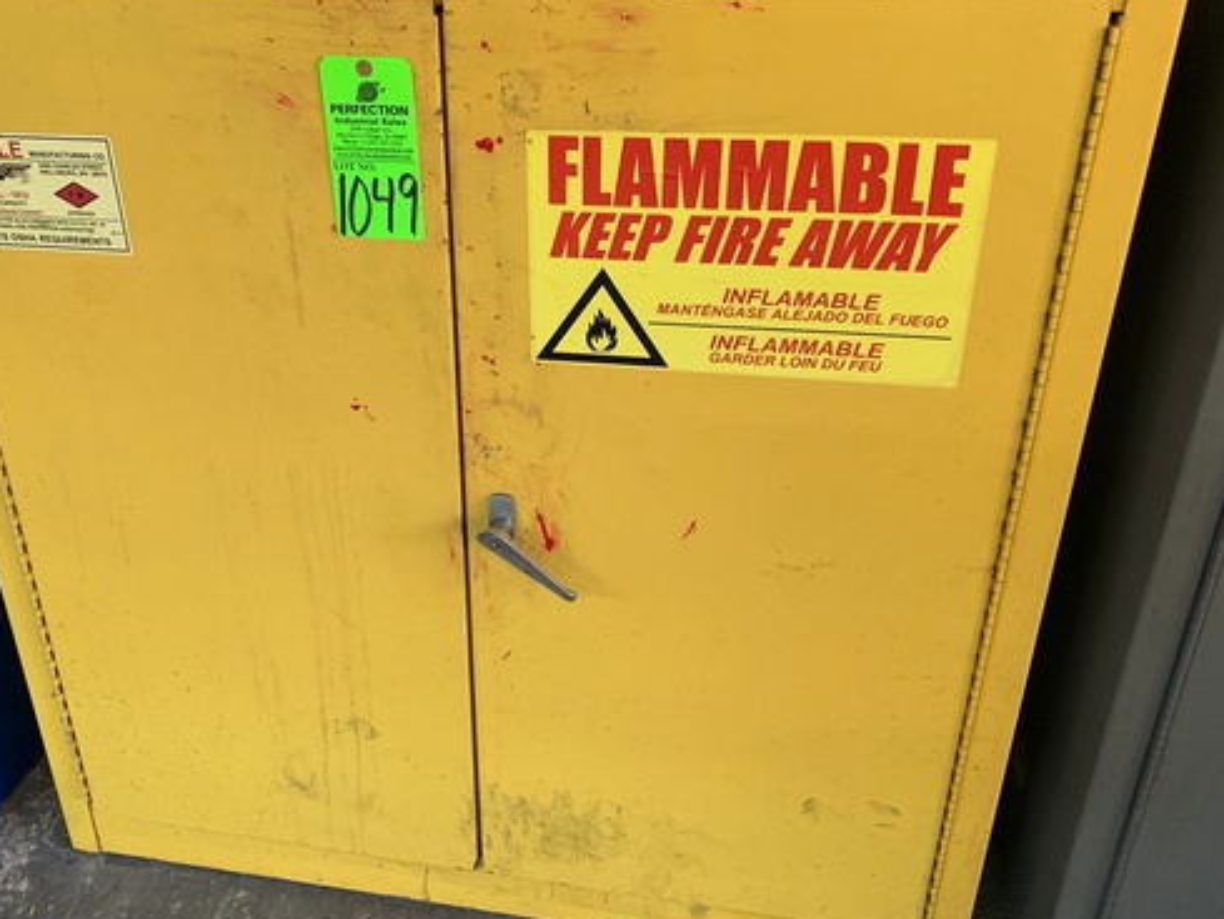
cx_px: 511
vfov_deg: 41.8
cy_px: 413
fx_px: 1203
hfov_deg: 53.7
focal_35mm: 34
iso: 250
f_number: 1.8
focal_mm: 4.25
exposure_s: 1/60
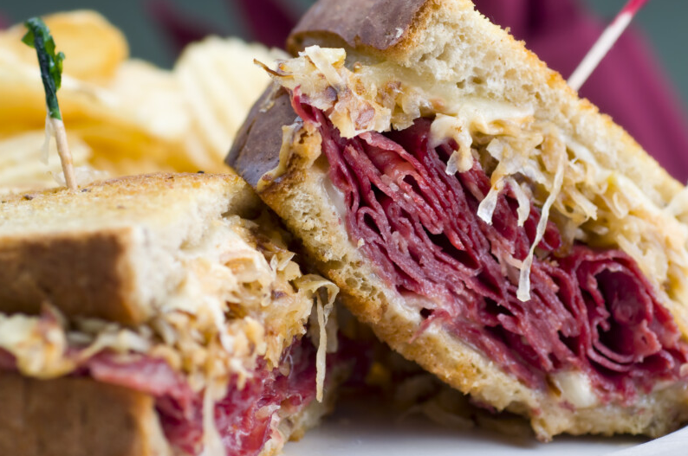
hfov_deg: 15.1
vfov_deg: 10.1
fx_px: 2595
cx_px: 314
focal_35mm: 136
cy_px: 205
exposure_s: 1/160
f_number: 5
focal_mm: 60
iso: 200
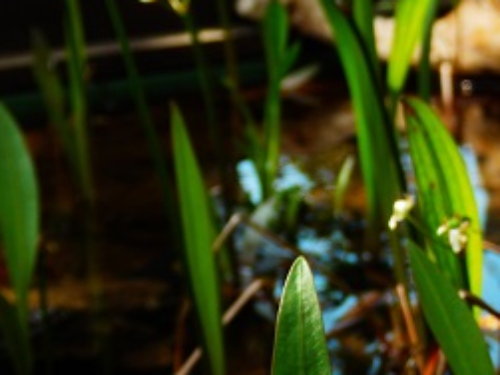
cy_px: 76
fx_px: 1689
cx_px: 586
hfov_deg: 16.2
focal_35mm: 117
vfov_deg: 12.6
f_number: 4
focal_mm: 8.9
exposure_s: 1/200
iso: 80
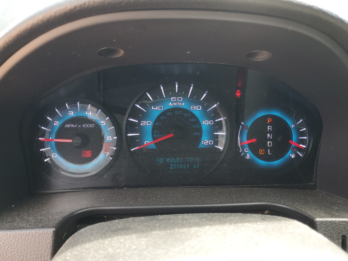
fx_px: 261
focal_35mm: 26
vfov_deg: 53.1
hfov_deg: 67.3
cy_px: 130
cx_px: 174
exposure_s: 1/100
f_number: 1.5
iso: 57
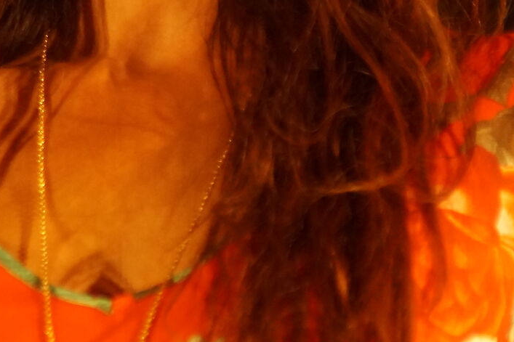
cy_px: -99
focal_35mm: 764
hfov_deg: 2.7
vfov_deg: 1.8
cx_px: 107
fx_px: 10905
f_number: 2.8
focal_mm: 150
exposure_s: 1/200
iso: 800
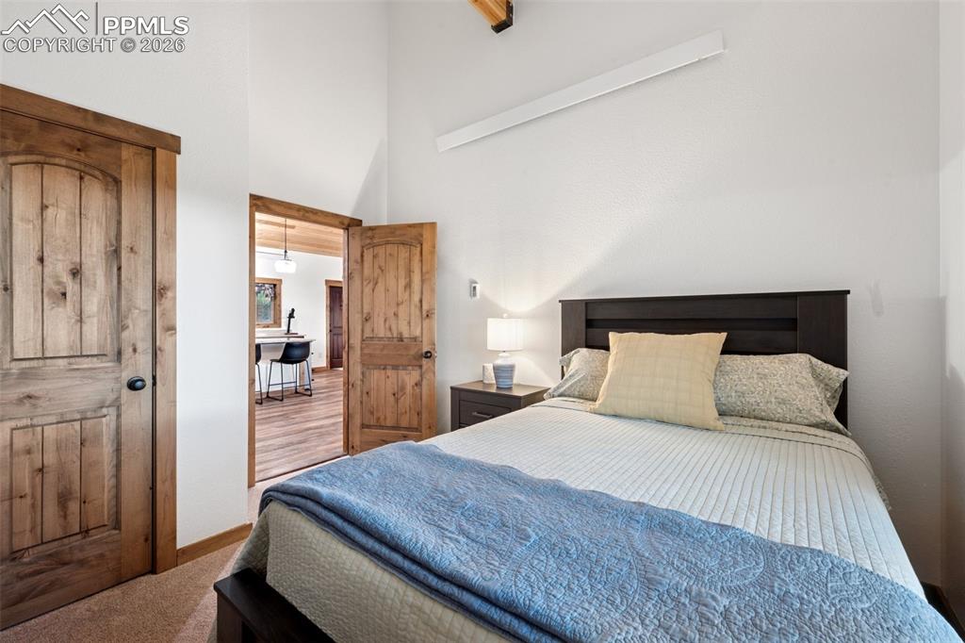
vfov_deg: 77.3
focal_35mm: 15
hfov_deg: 100.4
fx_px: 402
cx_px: 482
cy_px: 322
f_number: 11
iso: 100
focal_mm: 15
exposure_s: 3
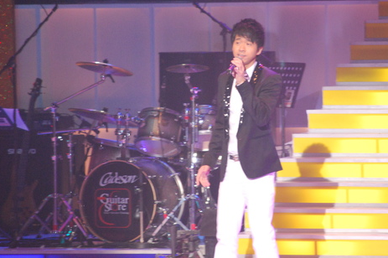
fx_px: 4200
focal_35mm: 390
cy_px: 111
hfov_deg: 5.3
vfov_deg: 3.5
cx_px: 239
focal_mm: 200
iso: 1400
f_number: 5.6
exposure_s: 1/60
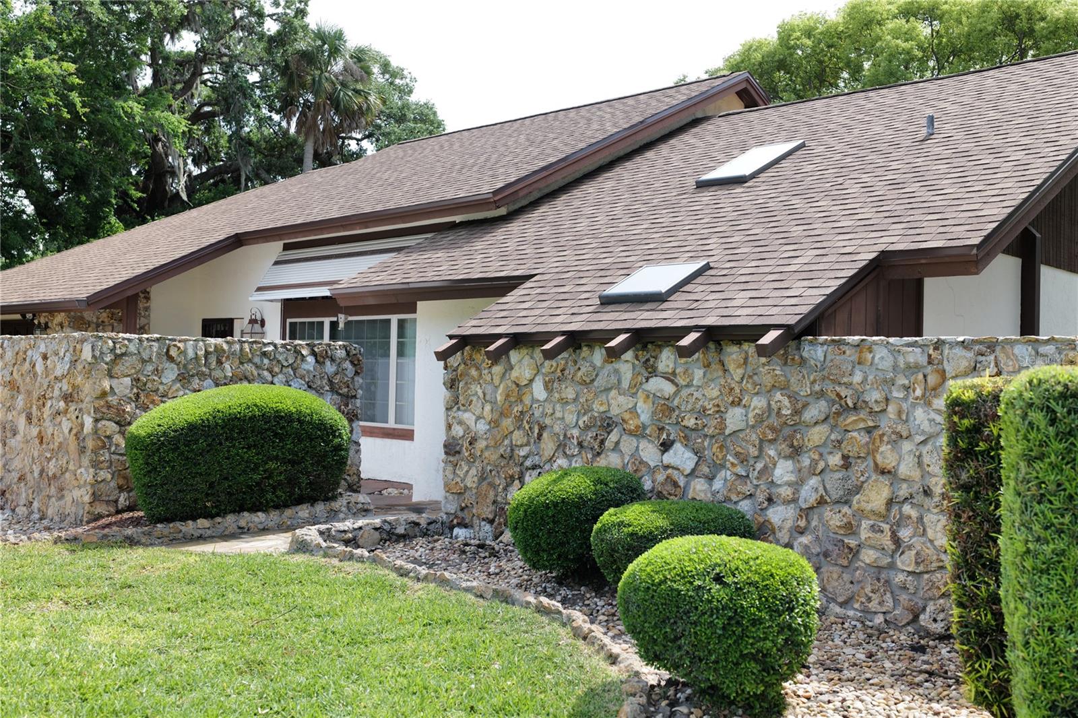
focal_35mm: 35
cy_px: 359
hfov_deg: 54.4
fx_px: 1048
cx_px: 539
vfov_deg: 37.8
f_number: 3.5
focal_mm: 35
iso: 100
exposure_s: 1/400
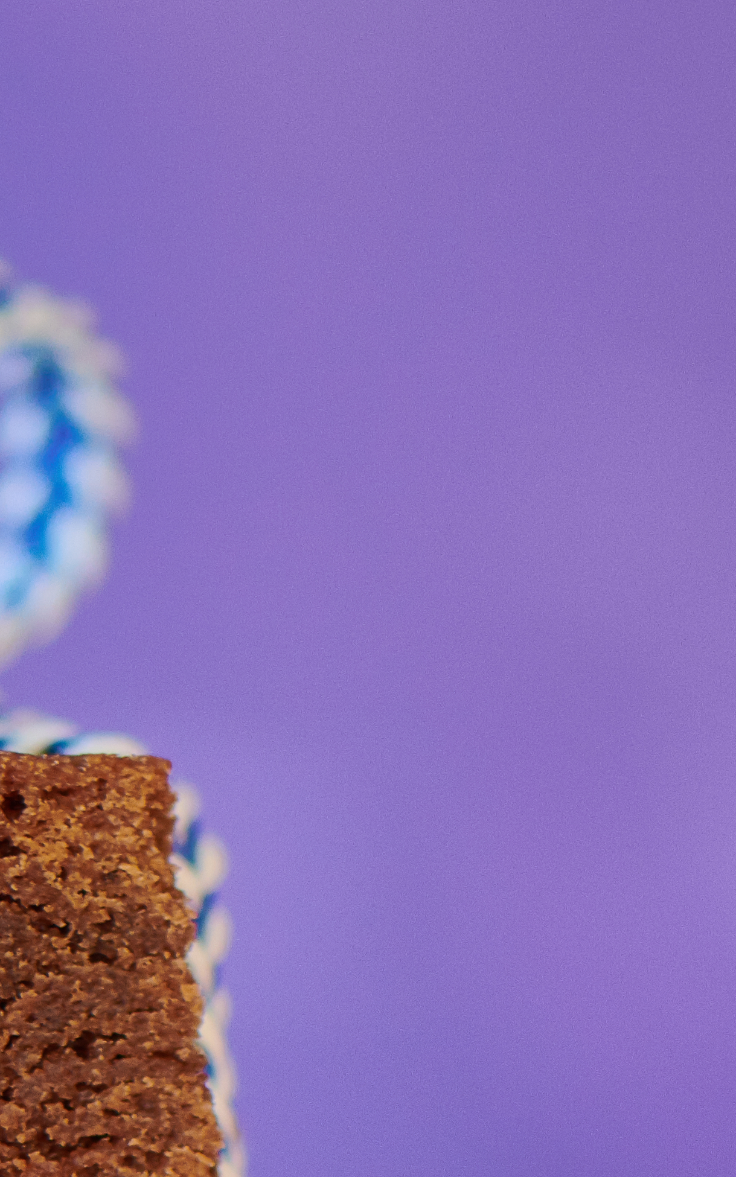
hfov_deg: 2.9
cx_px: 435
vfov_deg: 4.6
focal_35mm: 453
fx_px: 14536
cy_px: 1306
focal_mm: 105
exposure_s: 1/50
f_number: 3
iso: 200
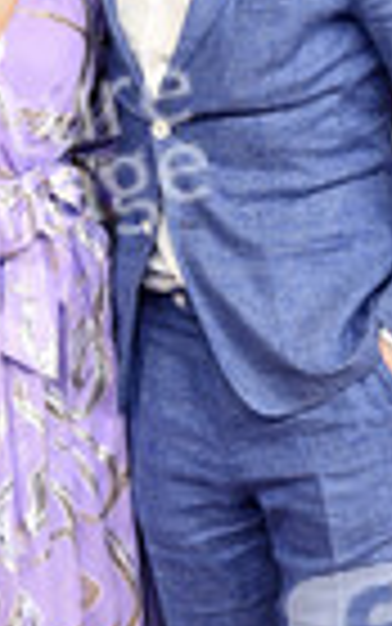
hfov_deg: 8.1
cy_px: 401
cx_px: 108
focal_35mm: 161
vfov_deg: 13.0
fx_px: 2749
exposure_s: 1/160
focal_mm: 55
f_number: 2.8
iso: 400
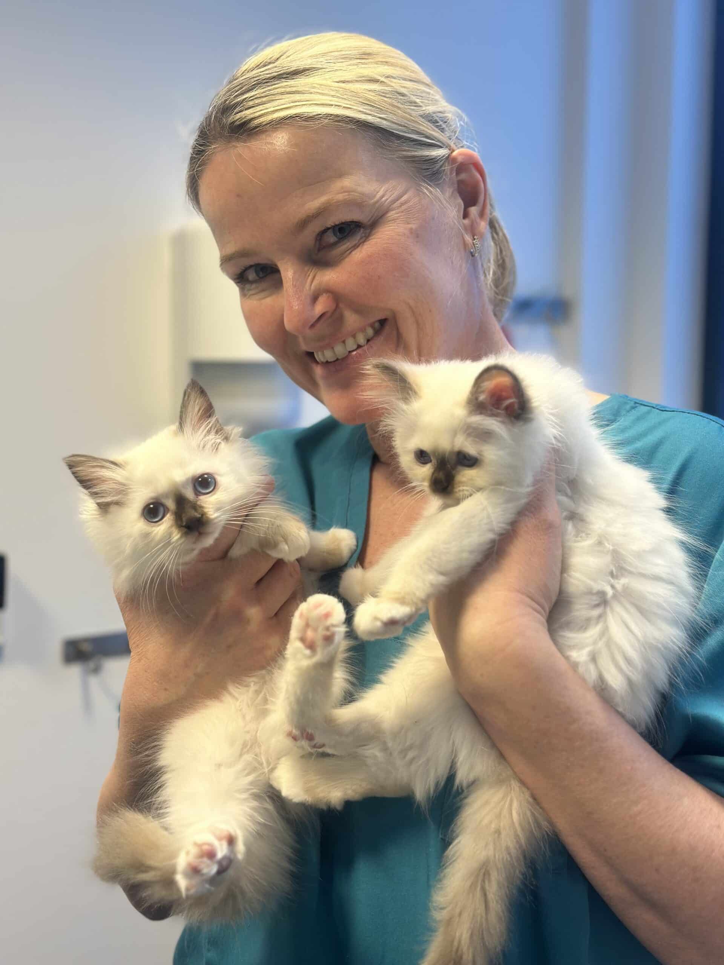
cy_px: 482
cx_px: 362
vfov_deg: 39.7
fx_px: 1339
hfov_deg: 30.3
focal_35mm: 48
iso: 100
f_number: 1.78
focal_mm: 6.86
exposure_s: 1/100
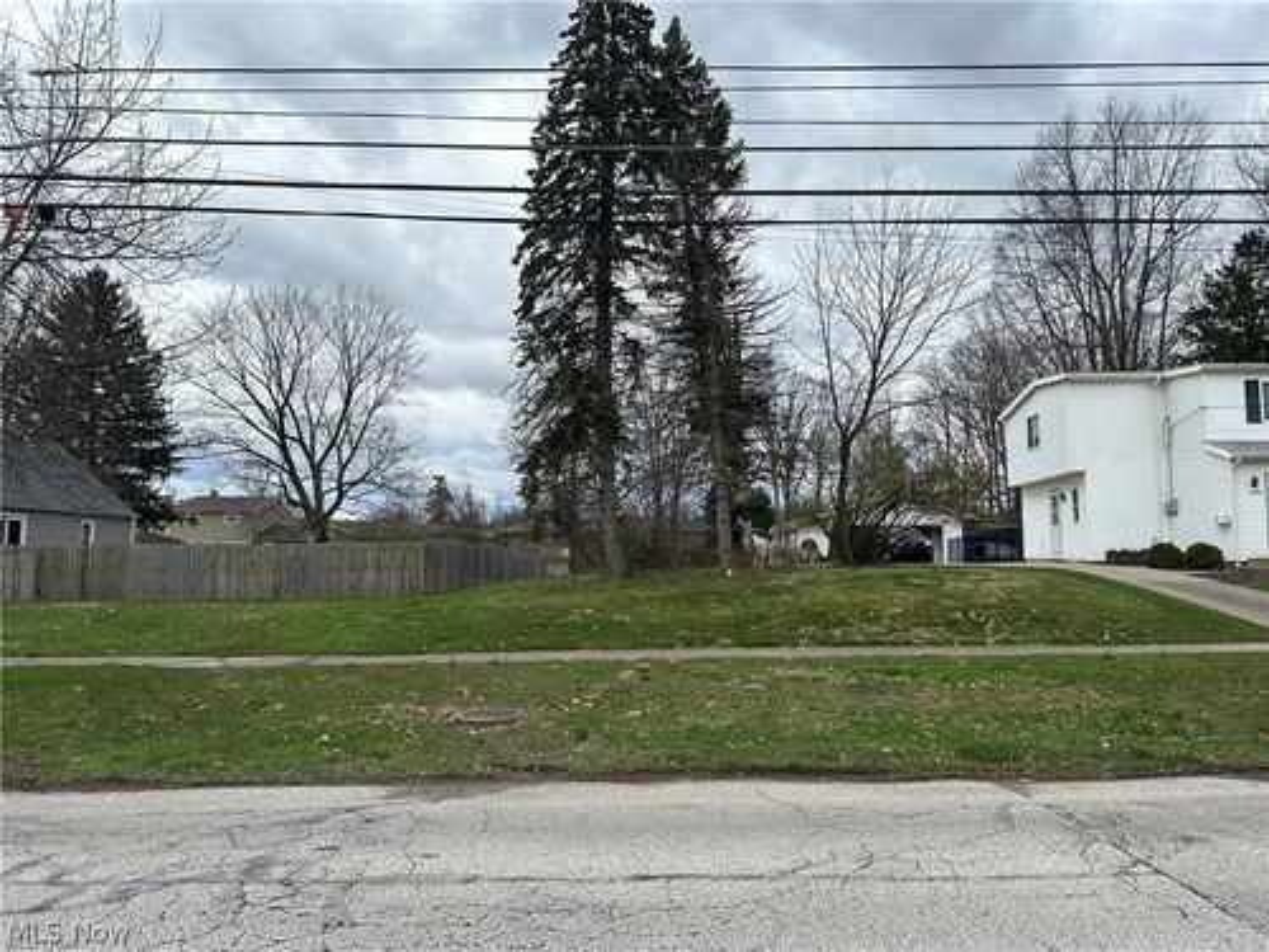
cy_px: 476
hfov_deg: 71.6
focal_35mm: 24
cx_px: 634
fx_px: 880
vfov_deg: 56.8
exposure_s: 1/3717
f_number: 1.78
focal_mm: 6.86
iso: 80
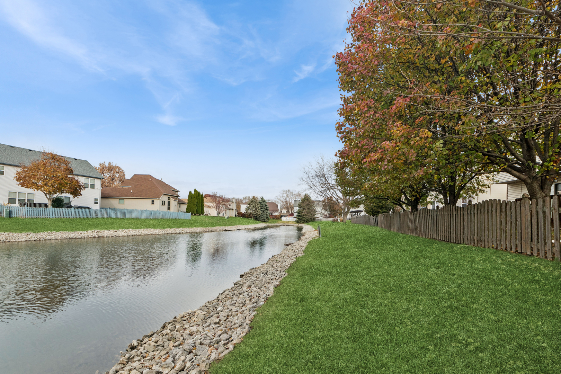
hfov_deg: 100.4
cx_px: 280
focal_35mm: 15
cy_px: 187
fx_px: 234
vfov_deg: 77.3
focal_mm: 10
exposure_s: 1/125
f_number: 8
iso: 250
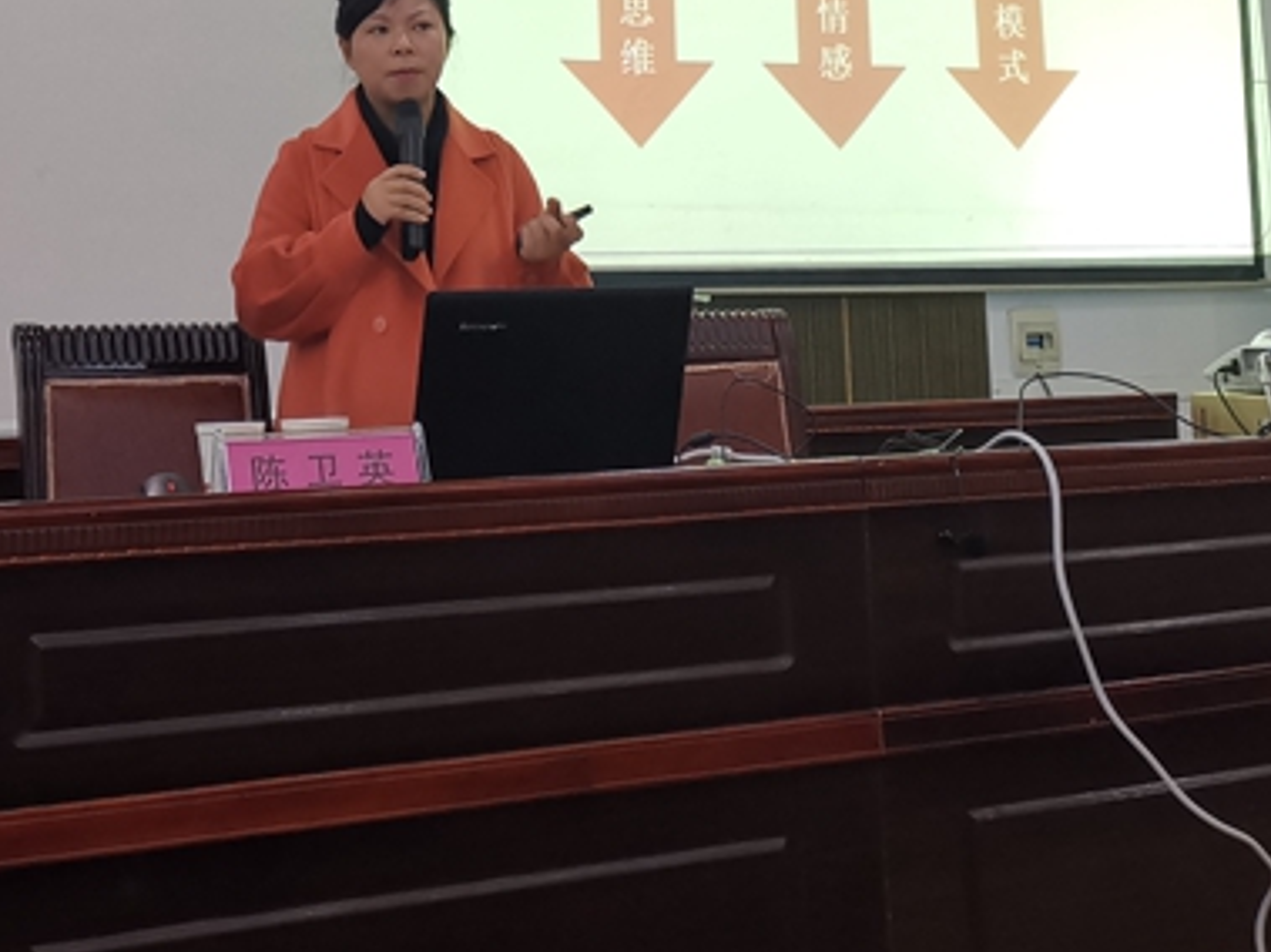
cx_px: 402
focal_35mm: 57
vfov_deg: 25.0
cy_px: 131
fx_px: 2092
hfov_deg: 33.4
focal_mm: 4.75
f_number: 1.8
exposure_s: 1/50
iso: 200
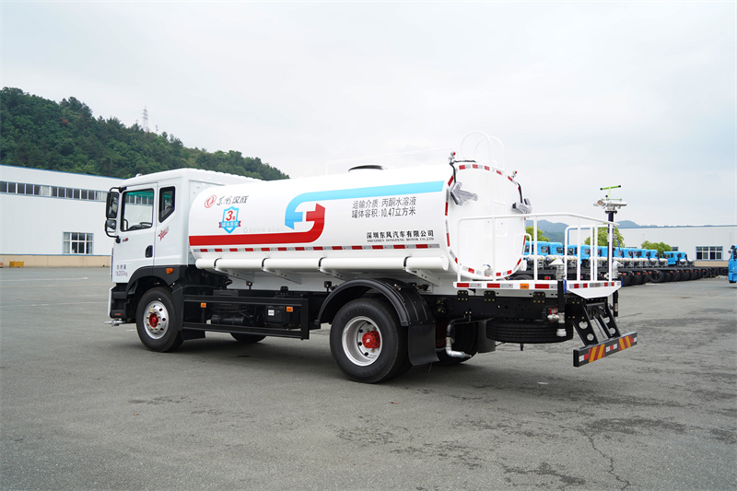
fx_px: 655
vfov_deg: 41.1
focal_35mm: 32
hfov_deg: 58.7
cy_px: 246
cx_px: 368
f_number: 4.5
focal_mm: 32
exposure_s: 1/320
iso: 160
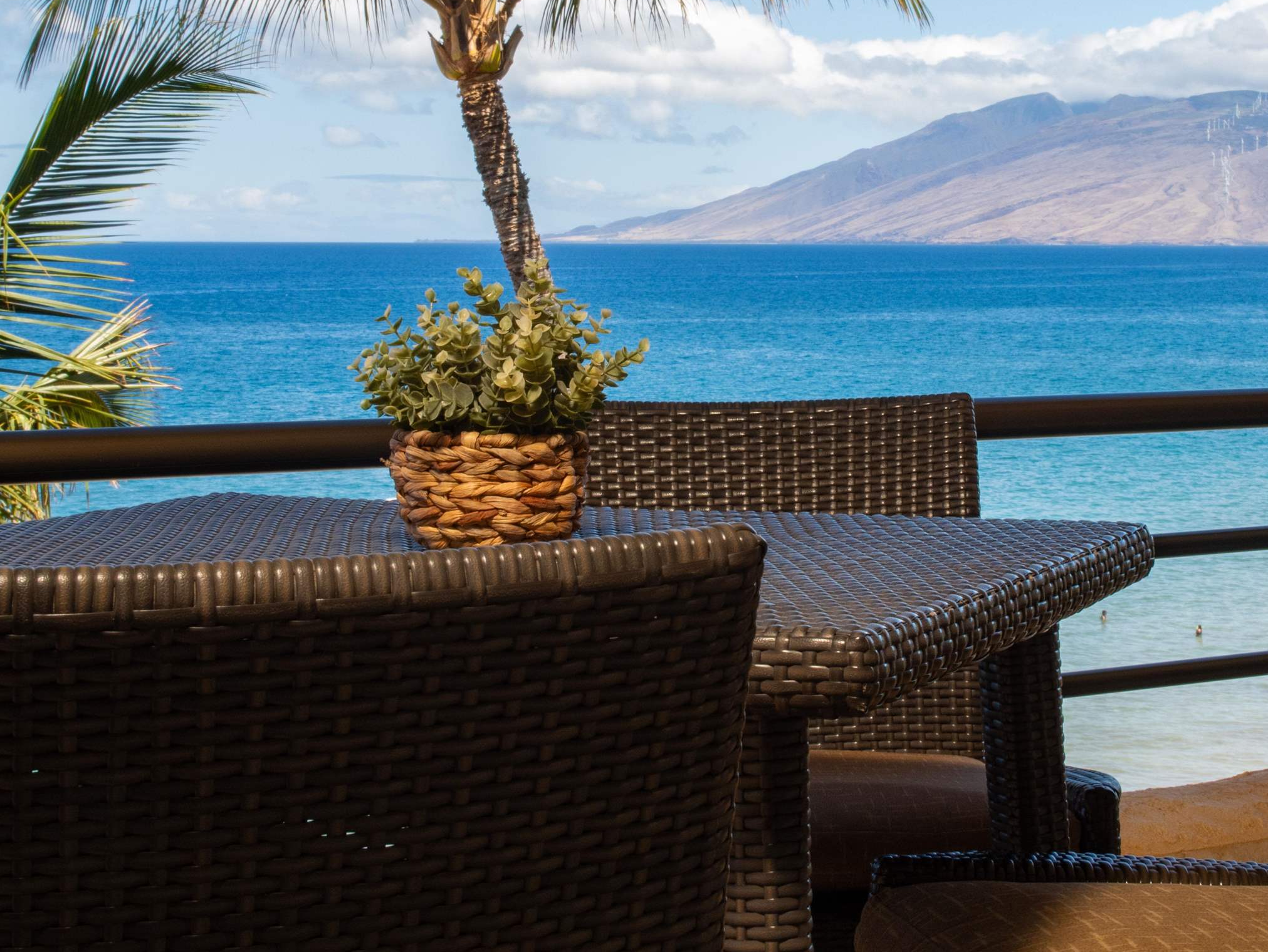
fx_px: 3225
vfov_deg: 16.7
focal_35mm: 88
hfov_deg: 22.2
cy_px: 281
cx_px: 751
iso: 400
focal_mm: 29
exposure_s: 1/30
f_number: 14
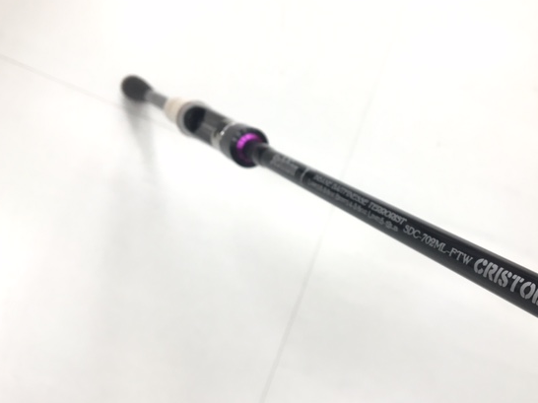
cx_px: 302
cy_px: 200
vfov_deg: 41.8
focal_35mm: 34
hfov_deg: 53.8
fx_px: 528
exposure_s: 1/30
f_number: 2.2
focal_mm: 4.15
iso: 25
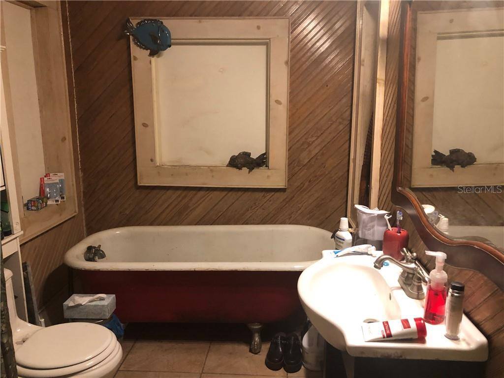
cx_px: 252
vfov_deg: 49.7
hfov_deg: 63.4
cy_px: 189
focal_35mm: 28
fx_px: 408
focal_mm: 4
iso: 100
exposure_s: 1/11
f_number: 1.8
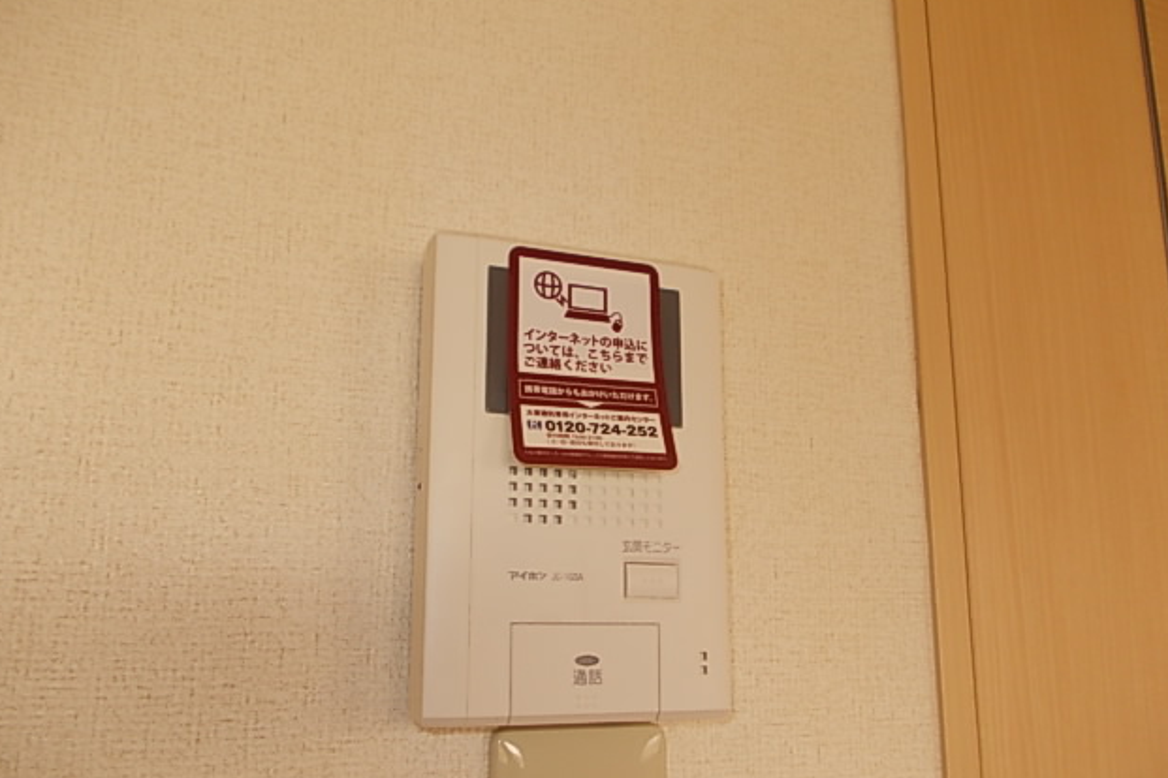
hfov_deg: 61.9
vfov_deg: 43.5
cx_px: 589
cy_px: 438
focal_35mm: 30
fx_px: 973
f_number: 2.7
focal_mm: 4
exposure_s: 1/50
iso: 80
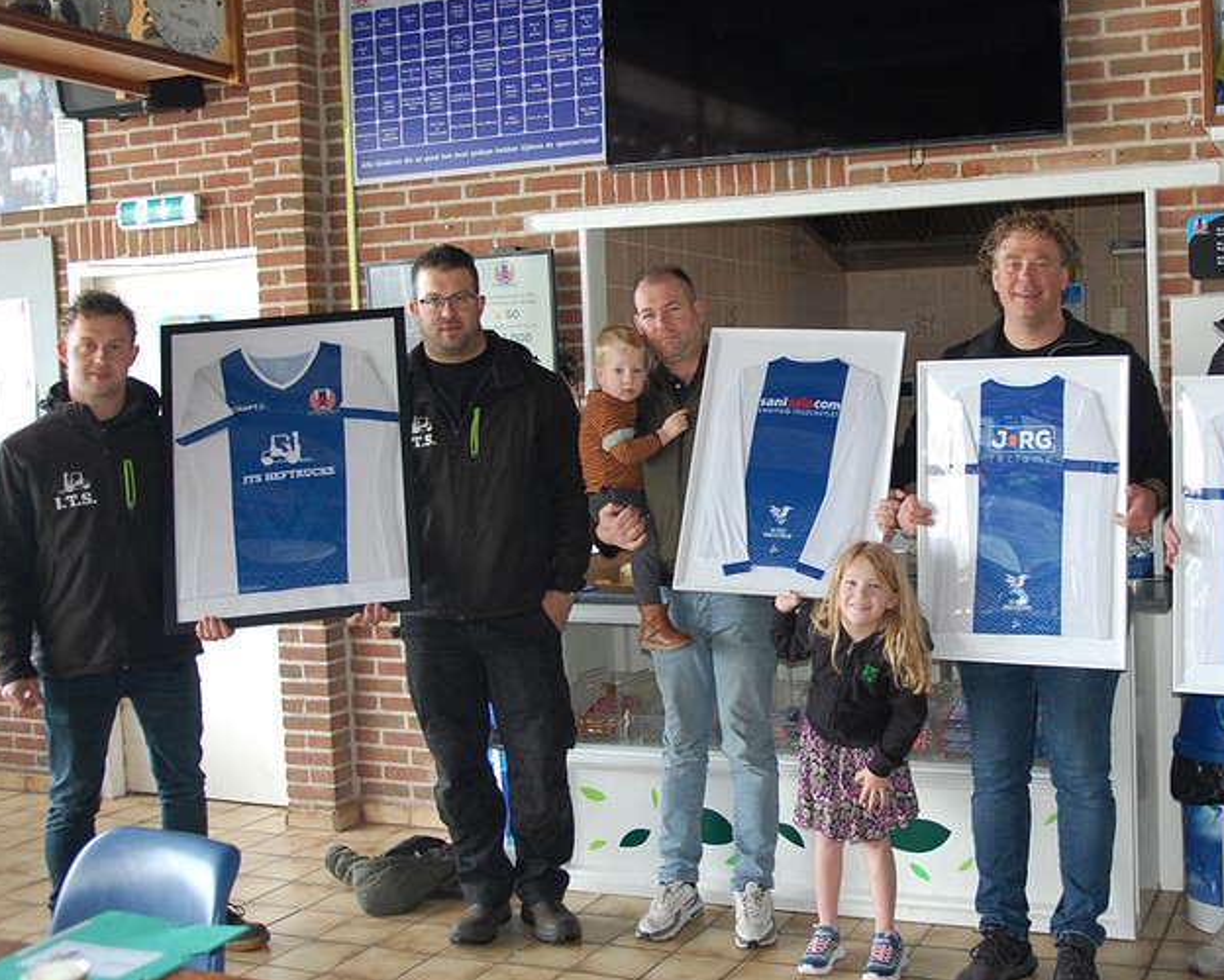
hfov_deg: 42.4
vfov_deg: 35.2
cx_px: 843
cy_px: 470
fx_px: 1547
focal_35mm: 43
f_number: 3.2
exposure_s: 1/60
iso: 400
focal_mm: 21
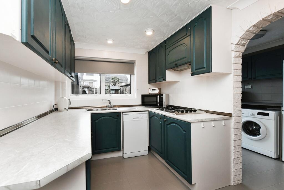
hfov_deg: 100.4
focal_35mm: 15
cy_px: 95
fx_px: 118
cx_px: 142
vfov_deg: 77.3
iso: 800
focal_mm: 15
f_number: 8
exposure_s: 1/60
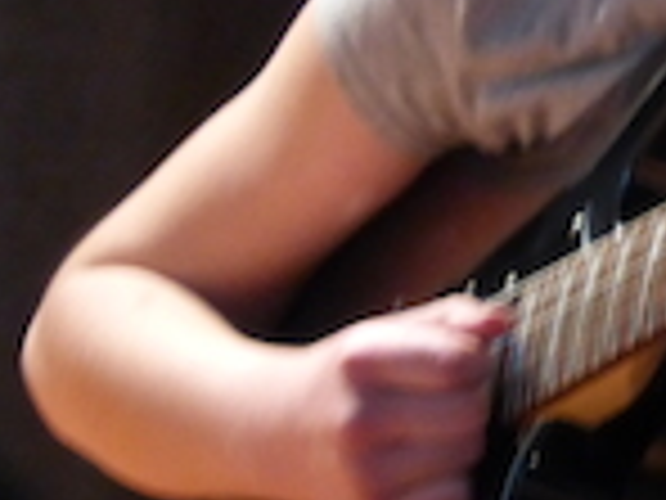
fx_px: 41712
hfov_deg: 0.9
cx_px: 1073
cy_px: 0
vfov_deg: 0.7
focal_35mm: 2168
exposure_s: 1/15
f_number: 2.8
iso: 500
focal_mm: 108
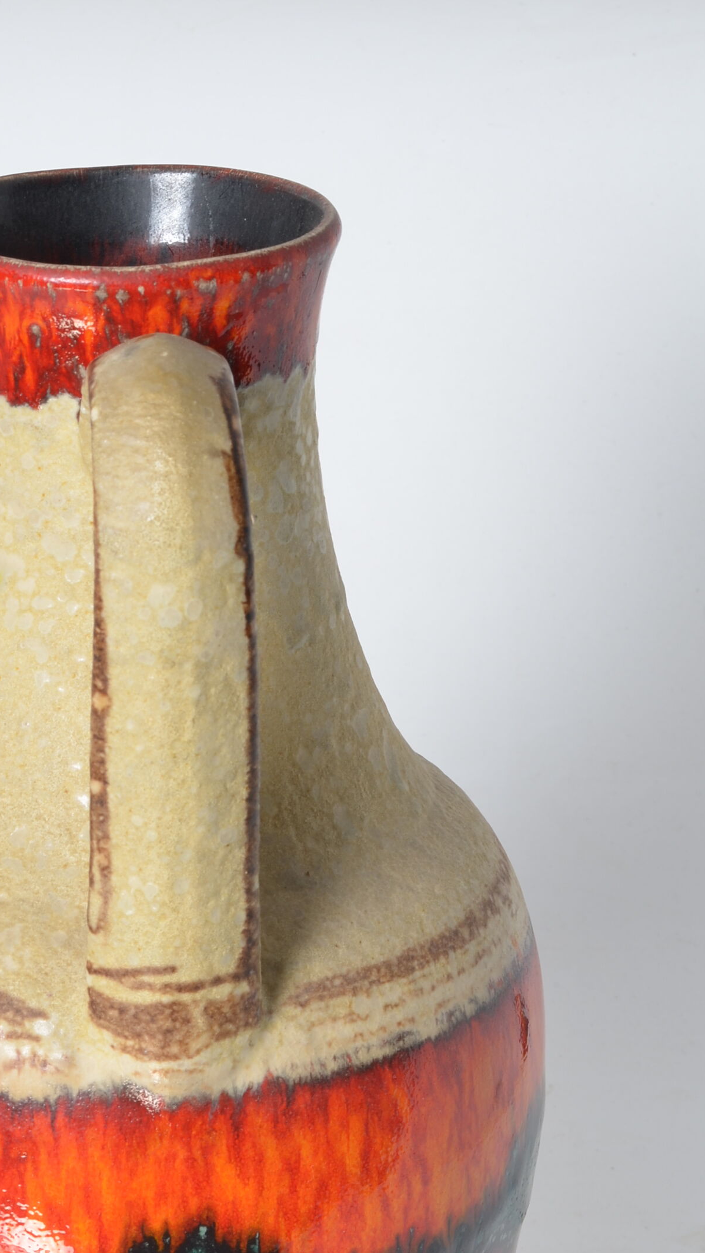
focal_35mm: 136
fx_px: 4519
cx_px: 18
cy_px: 728
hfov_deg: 8.9
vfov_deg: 15.8
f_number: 11
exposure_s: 1/125
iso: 100
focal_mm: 50
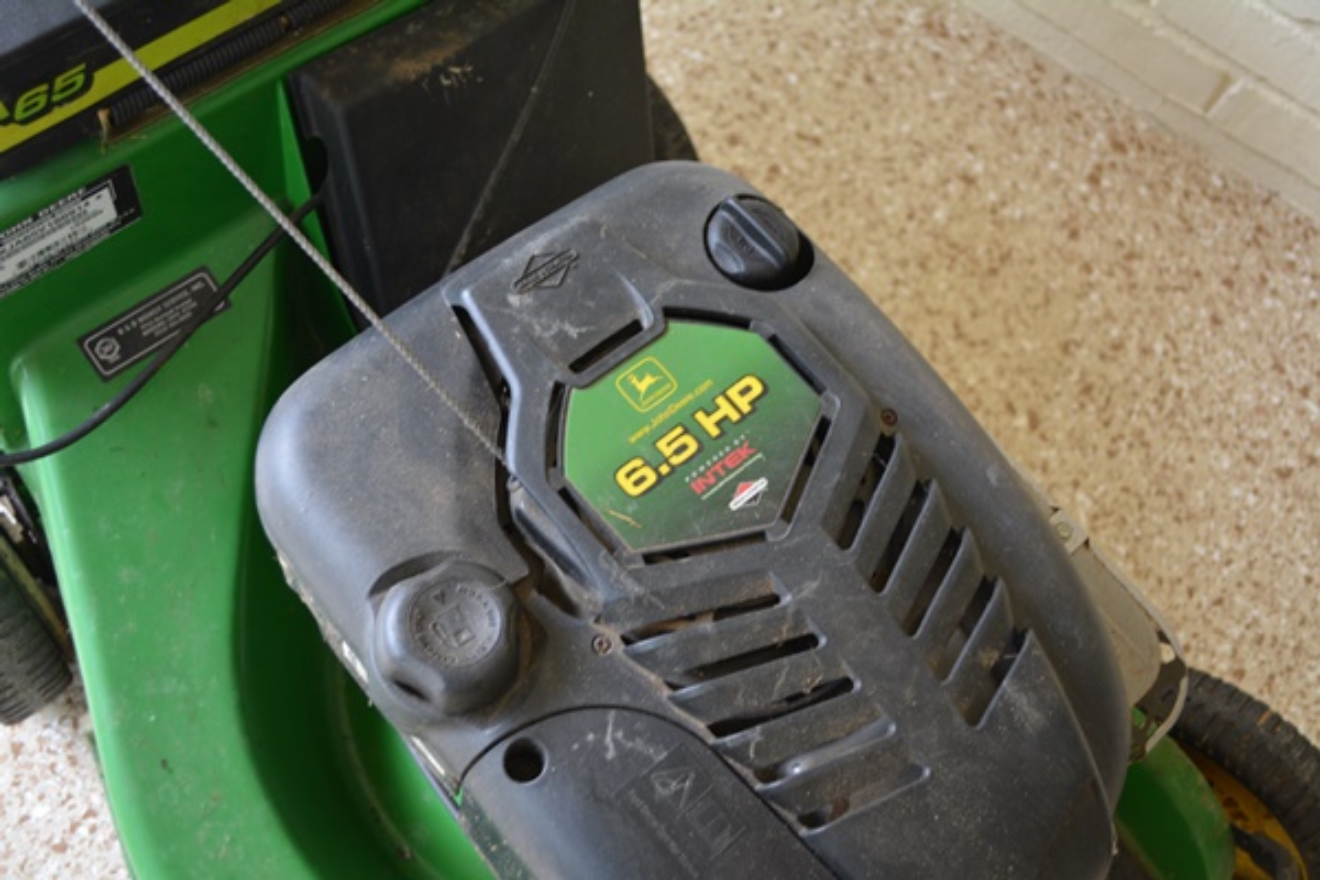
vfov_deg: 34.2
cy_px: 440
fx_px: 1430
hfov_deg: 49.6
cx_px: 660
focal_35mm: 39
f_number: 4.2
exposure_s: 1/60
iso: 400
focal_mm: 26
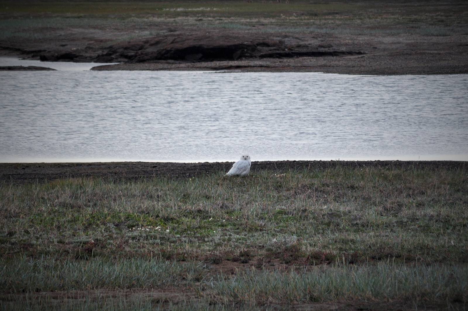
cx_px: 234
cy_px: 156
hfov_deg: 4.6
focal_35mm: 450
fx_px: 5842
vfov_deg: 3.0
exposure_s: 1/250
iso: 200
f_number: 10
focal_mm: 300
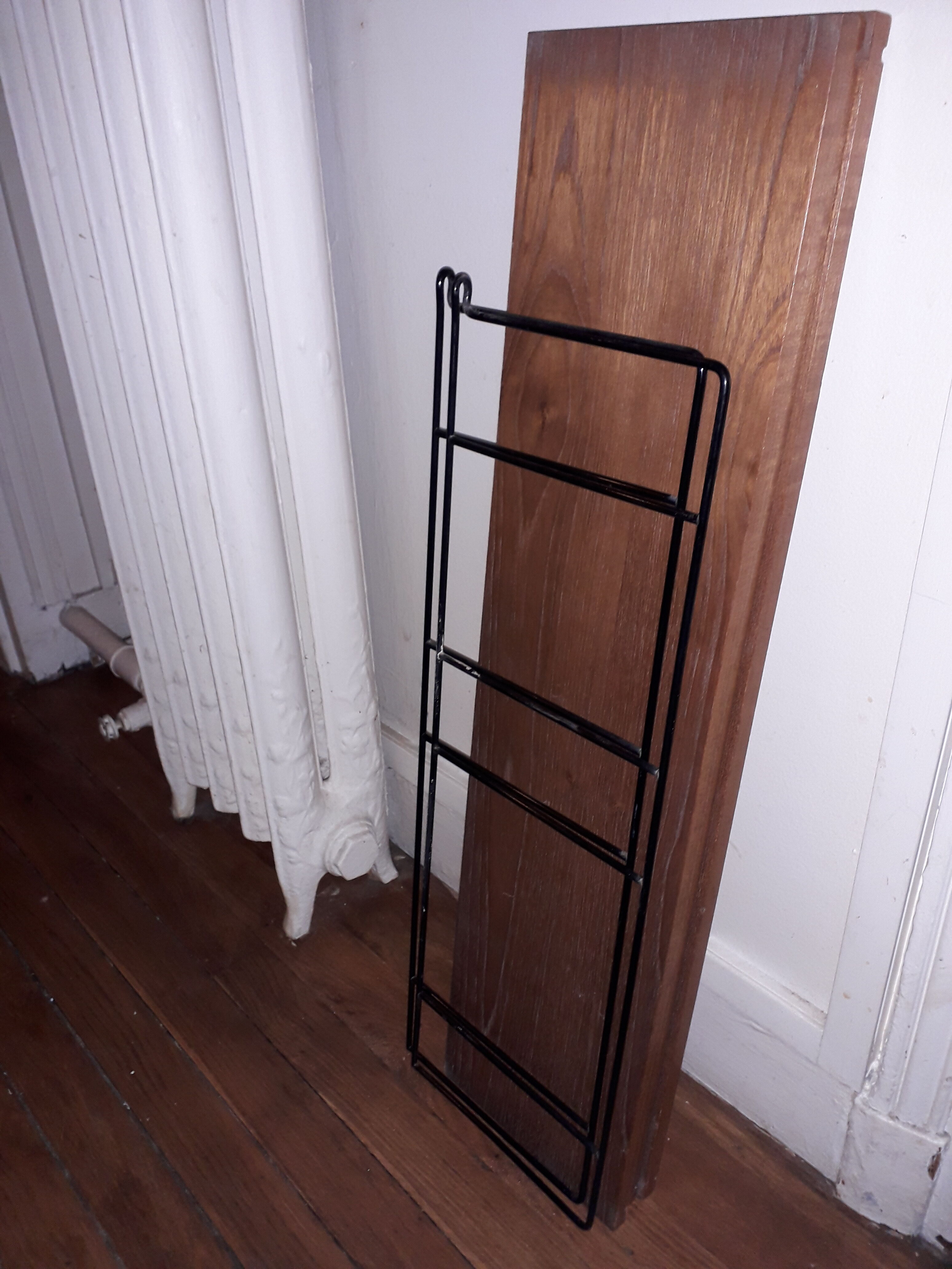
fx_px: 990
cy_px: 634
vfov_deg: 65.3
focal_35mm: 27
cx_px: 476
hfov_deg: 51.4
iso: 100
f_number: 1.9
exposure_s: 1/50
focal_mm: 3.6
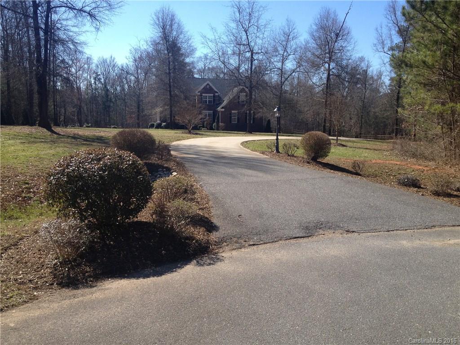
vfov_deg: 40.7
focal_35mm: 35
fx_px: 465
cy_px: 172
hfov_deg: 52.6
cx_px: 230
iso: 50
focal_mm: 4.28
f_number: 2.4
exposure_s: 1/1126
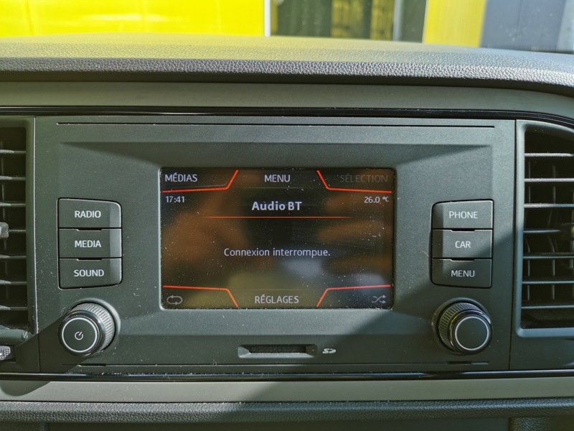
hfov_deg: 65.3
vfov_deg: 51.4
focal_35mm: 27
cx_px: 287
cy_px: 216
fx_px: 448
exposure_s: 1/943
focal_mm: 5.58
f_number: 1.8
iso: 50
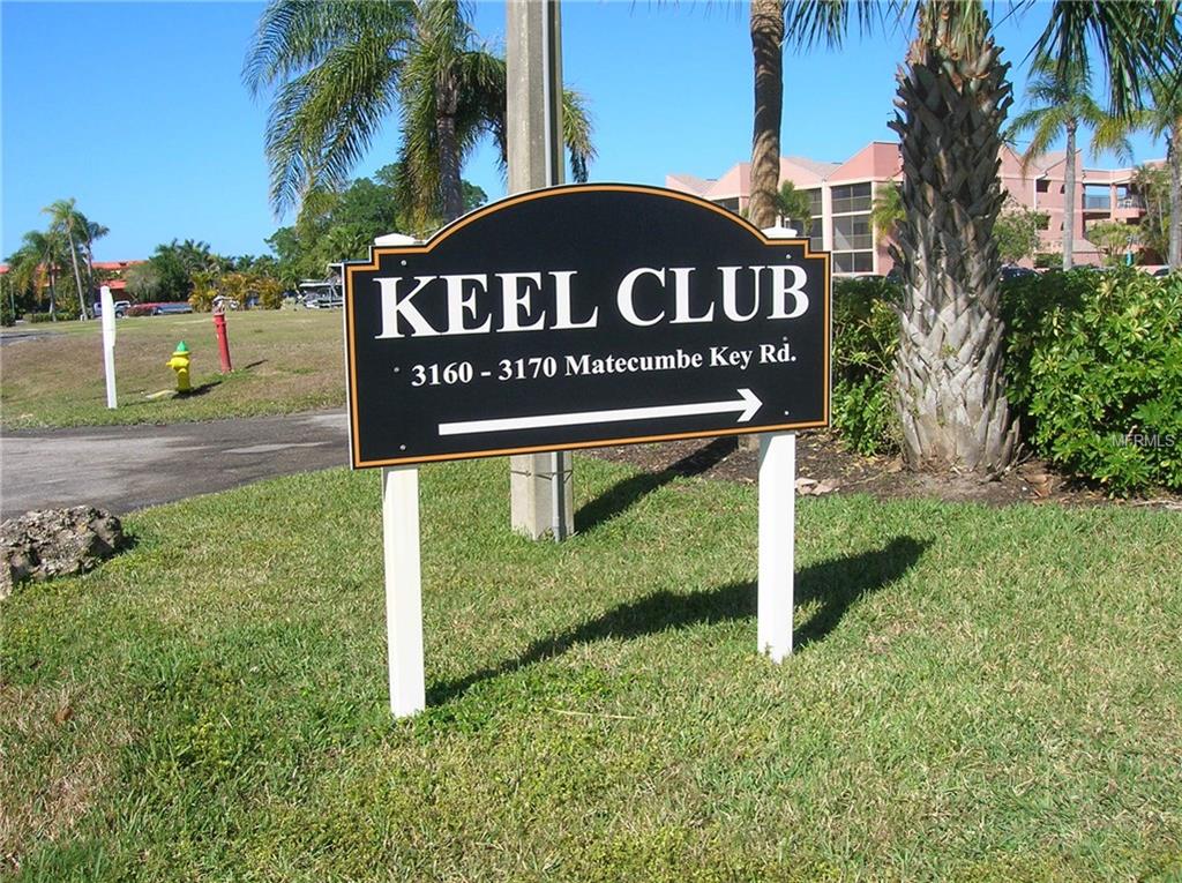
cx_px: 591
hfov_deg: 54.0
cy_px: 442
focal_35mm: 34
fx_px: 1159
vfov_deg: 41.7
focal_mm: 5.7
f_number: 4.9
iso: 50
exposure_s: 1/392
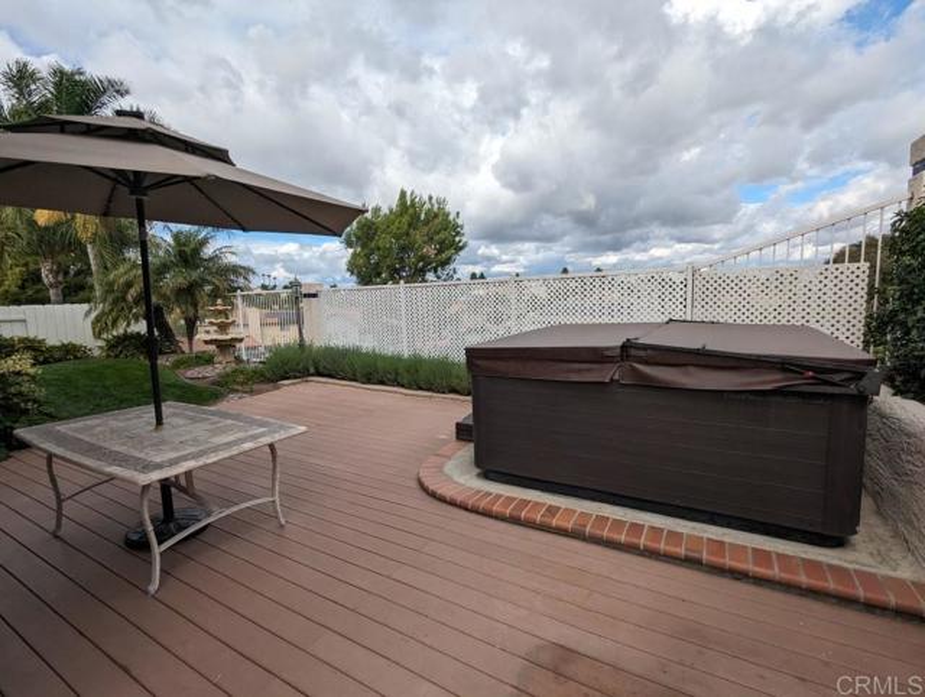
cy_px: 348
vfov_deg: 78.3
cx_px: 462
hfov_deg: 94.4
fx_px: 428
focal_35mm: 16
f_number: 2.2
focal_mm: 2.35
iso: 48
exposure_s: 1/1174
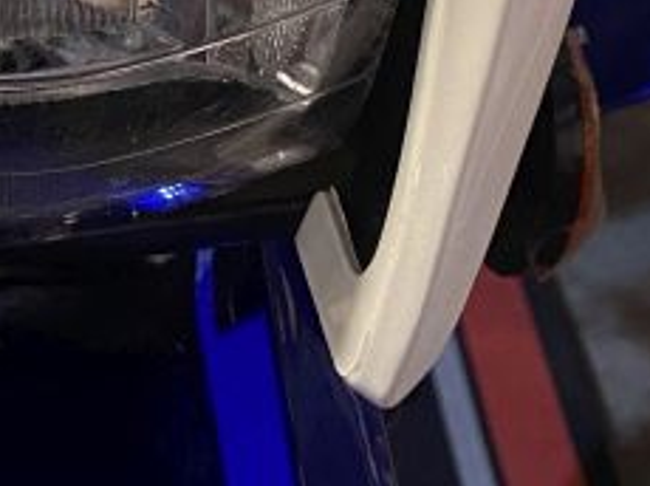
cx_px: -48
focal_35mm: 120
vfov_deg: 11.4
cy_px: -422
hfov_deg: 16.0
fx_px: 2251
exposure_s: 1/50
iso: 100
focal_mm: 4.25
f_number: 1.8
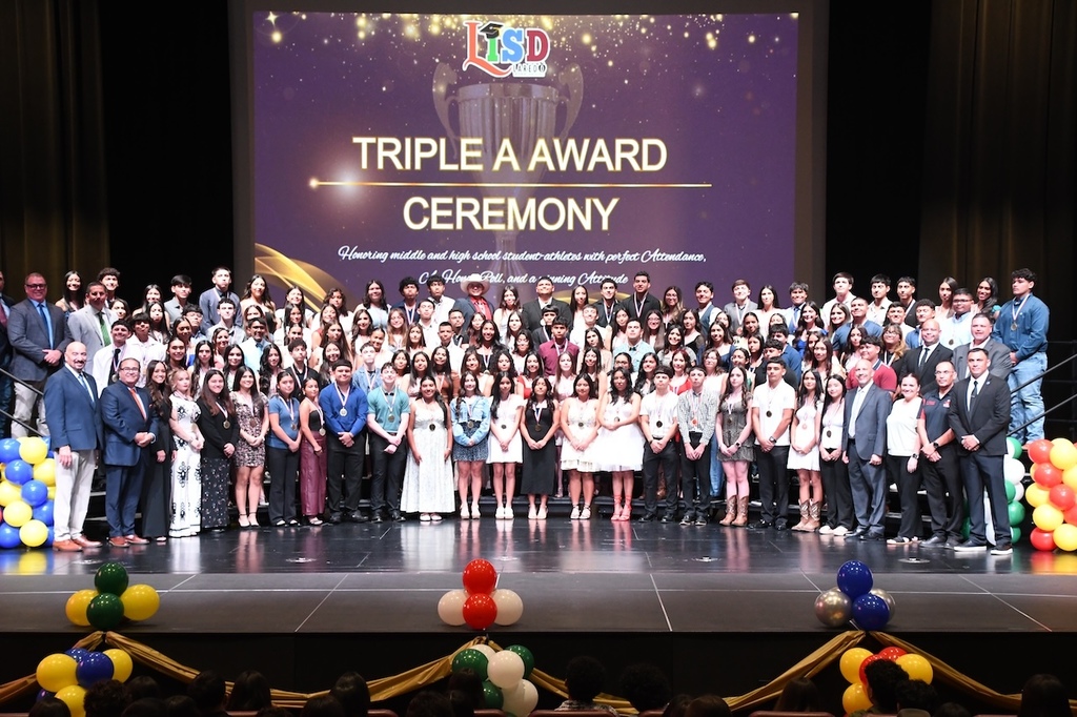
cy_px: 358
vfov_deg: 18.9
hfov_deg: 28.1
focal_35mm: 72
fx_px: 2153
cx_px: 538
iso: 2500
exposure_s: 1/60
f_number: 5.6
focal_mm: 48
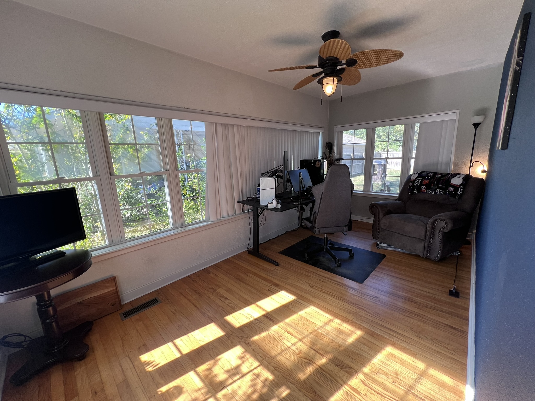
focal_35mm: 13
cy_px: 200
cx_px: 268
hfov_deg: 106.2
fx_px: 201
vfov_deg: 89.9
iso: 64
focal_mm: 1.57
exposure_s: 1/99
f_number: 1.8
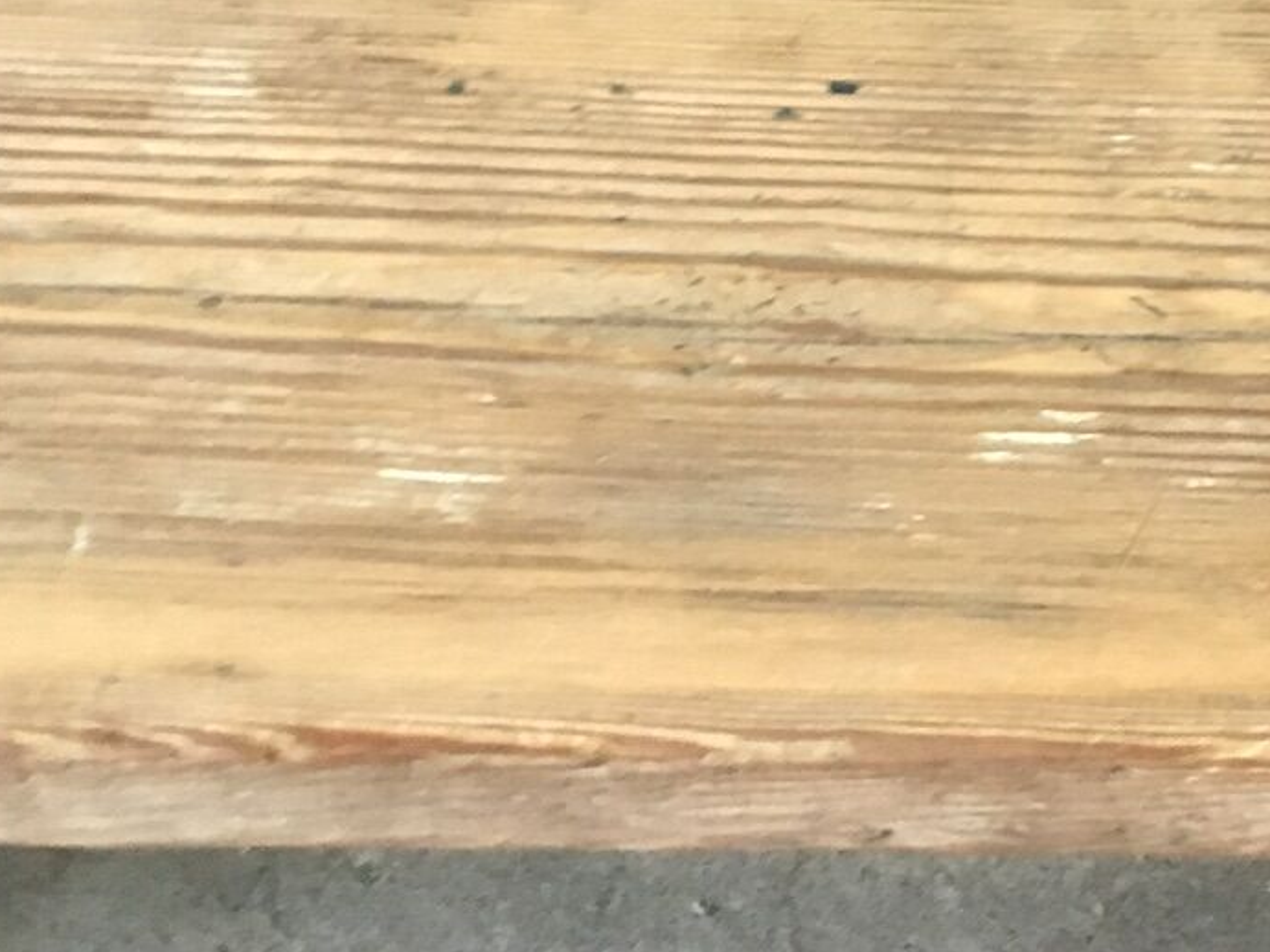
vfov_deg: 17.2
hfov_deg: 21.5
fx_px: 3155
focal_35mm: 86
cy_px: 485
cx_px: 1419
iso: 200
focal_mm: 4.15
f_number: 2.2
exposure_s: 1/17
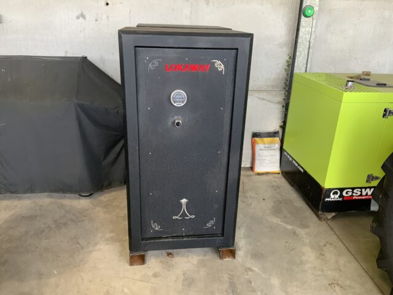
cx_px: 196
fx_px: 329
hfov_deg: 61.7
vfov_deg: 48.2
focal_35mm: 29
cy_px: 148
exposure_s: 1/75
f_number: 1.8
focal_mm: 3
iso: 64
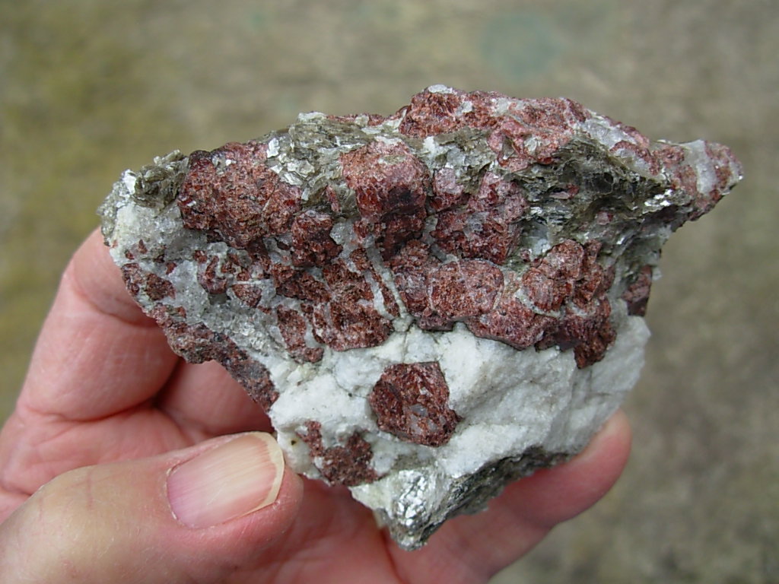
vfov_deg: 37.7
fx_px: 855
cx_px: 390
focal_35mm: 38
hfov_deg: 49.0
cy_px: 292
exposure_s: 1/384
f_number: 2.9
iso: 50
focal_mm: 6.3
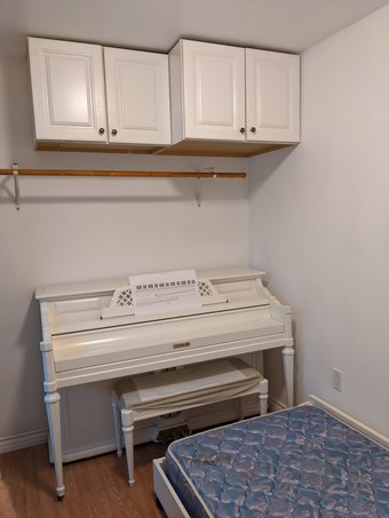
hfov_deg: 51.4
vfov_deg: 65.3
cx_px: 194
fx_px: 404
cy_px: 259
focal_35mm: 27
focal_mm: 4.38
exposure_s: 1/40
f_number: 1.73
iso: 129
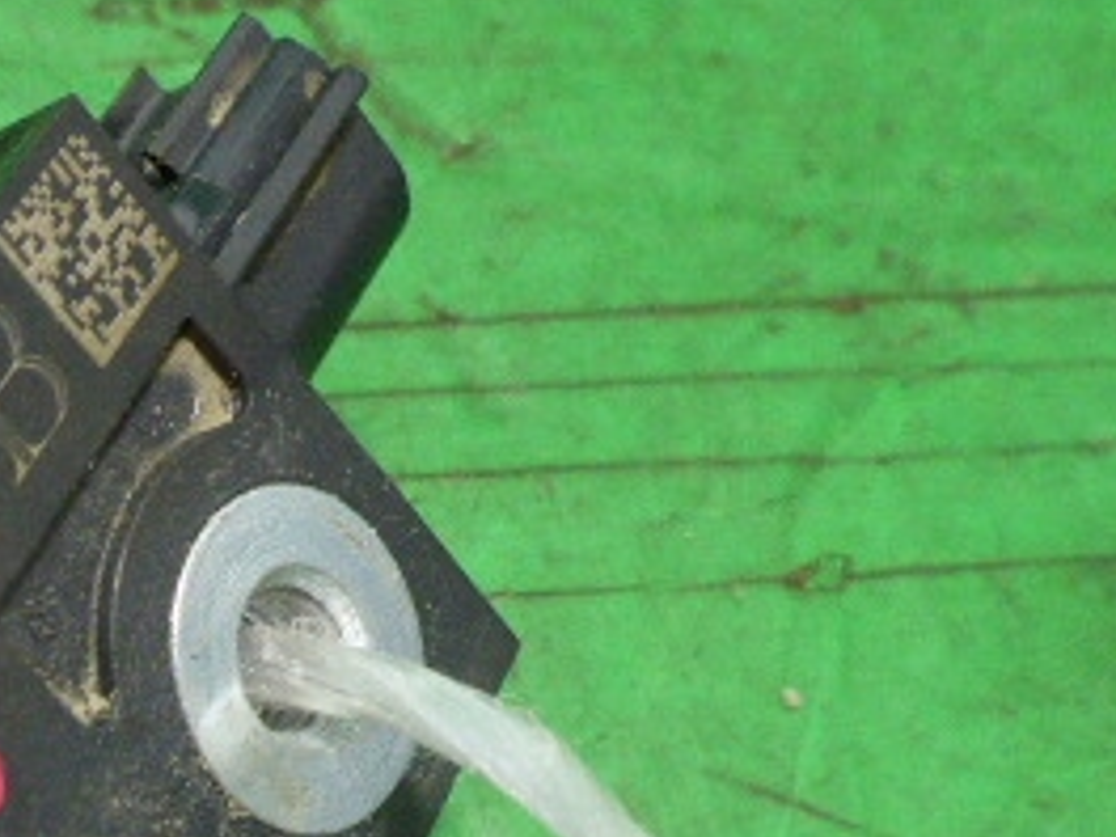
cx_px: 55
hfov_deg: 27.3
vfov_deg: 21.3
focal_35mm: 68
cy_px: 710
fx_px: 2192
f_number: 3.3
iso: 400
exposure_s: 1/60
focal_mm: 4.9
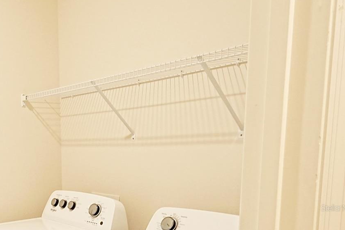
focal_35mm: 40
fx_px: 383
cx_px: 29
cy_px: 208
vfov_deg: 31.8
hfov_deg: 43.8
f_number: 13
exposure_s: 1/13
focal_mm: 14
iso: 3200
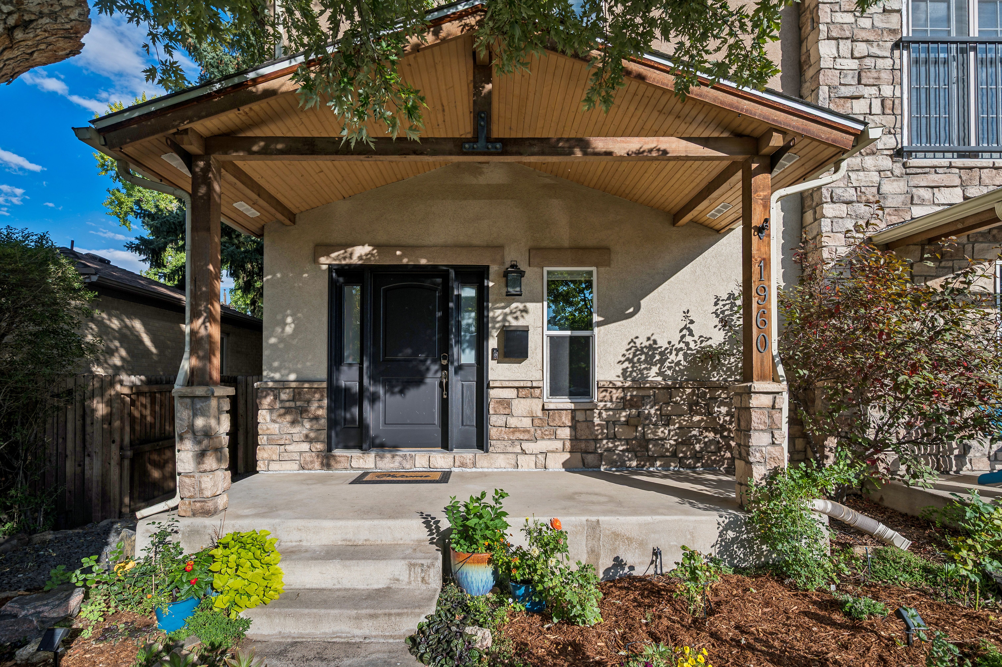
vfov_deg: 72.0
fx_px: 459
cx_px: 501
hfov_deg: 95.0
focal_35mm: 16
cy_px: 334
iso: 100
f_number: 7.1
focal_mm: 16.5
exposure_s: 1/400
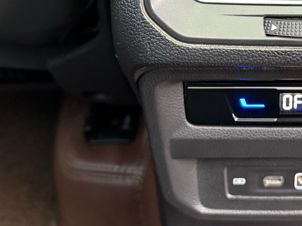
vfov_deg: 20.9
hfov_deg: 27.5
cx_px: 276
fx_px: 593
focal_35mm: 68
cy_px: 1
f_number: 1.78
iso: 400
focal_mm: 6.76
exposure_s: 1/60
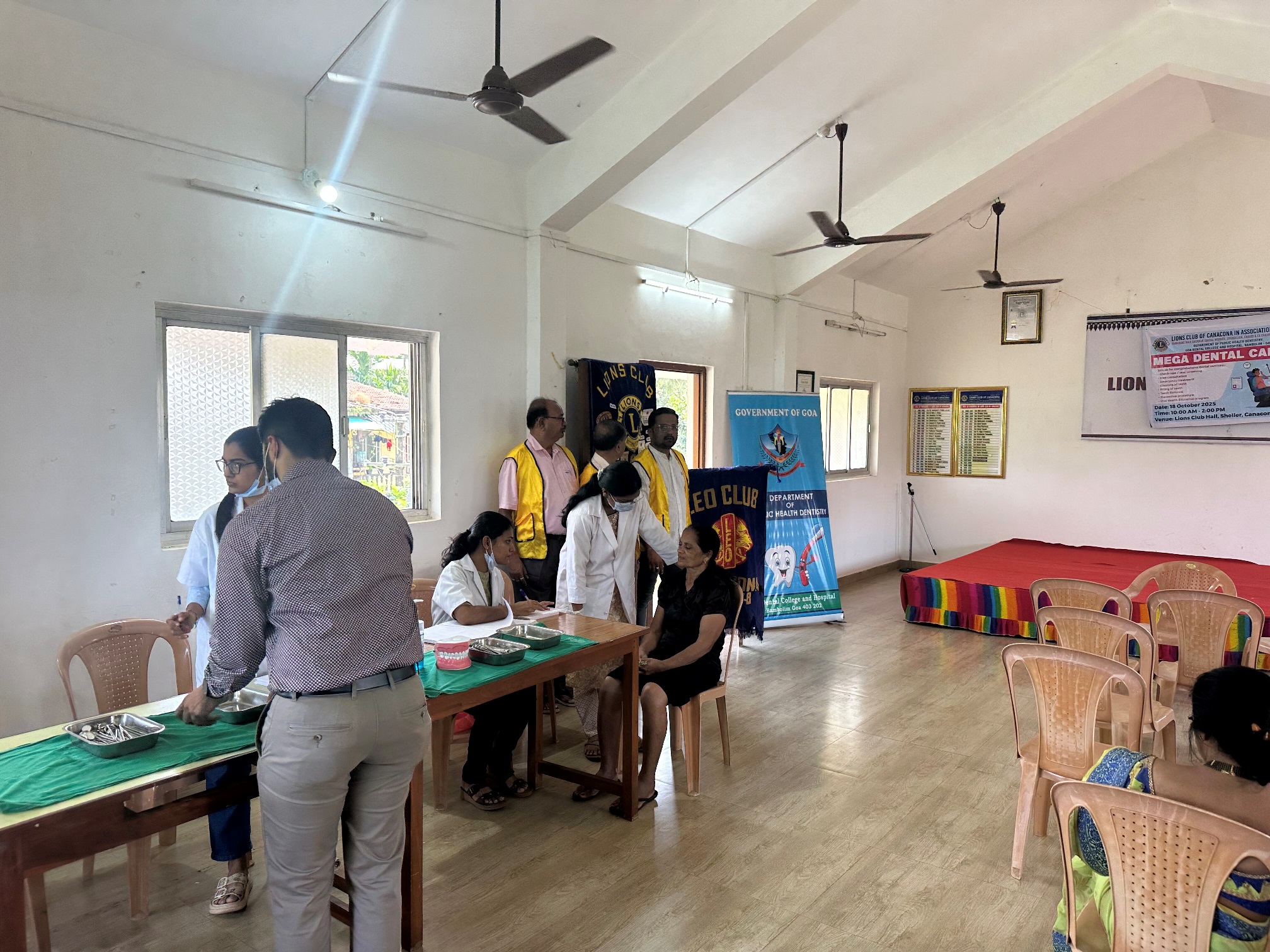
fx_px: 881
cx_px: 635
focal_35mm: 24
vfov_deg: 56.8
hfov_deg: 71.6
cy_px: 476
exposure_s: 1/131
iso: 64
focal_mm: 6.86
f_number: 1.78
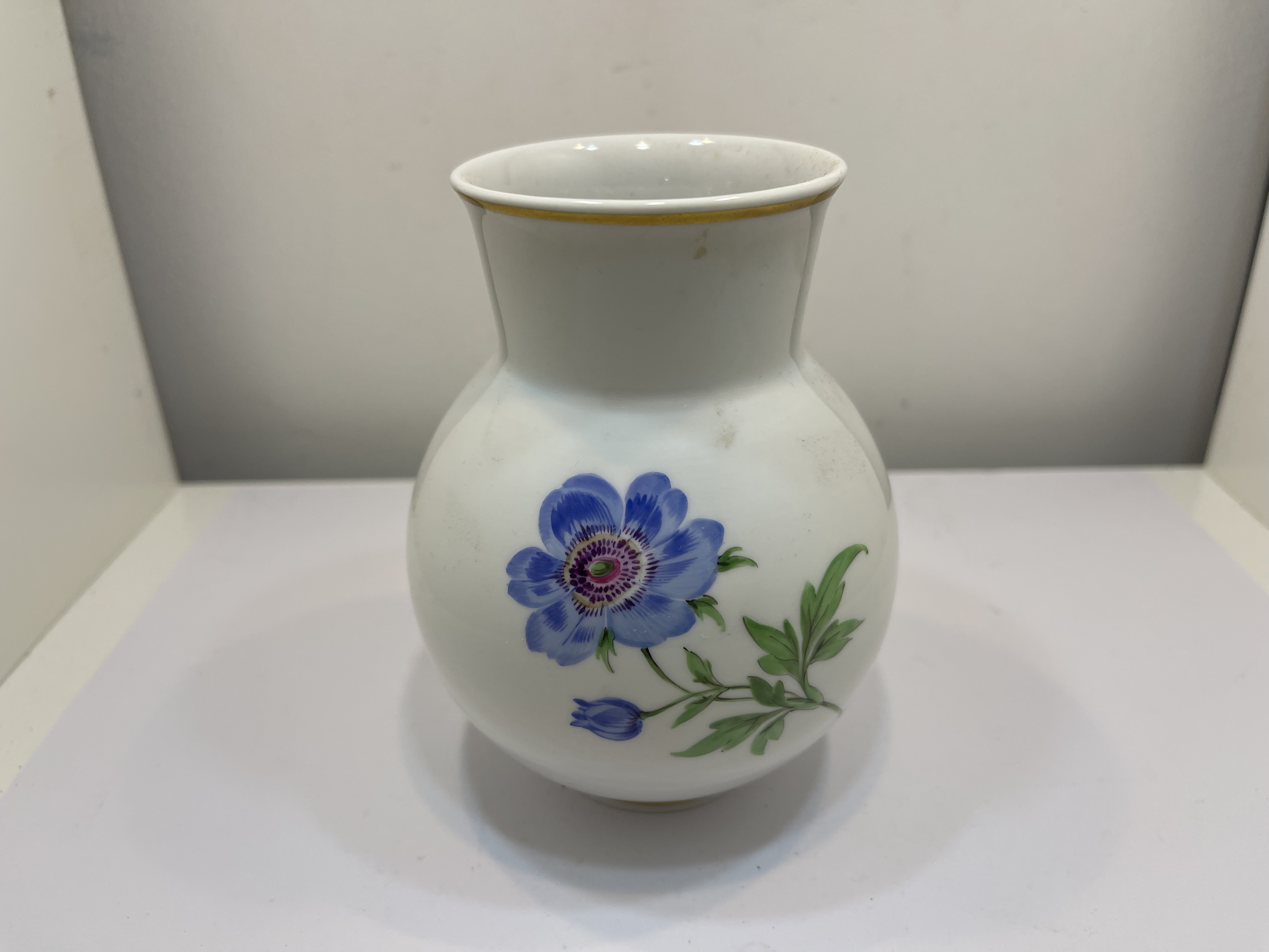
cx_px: 634
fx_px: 916
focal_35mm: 25
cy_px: 476
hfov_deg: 69.4
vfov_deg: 54.9
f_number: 1.6
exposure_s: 1/383
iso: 32
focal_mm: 5.1
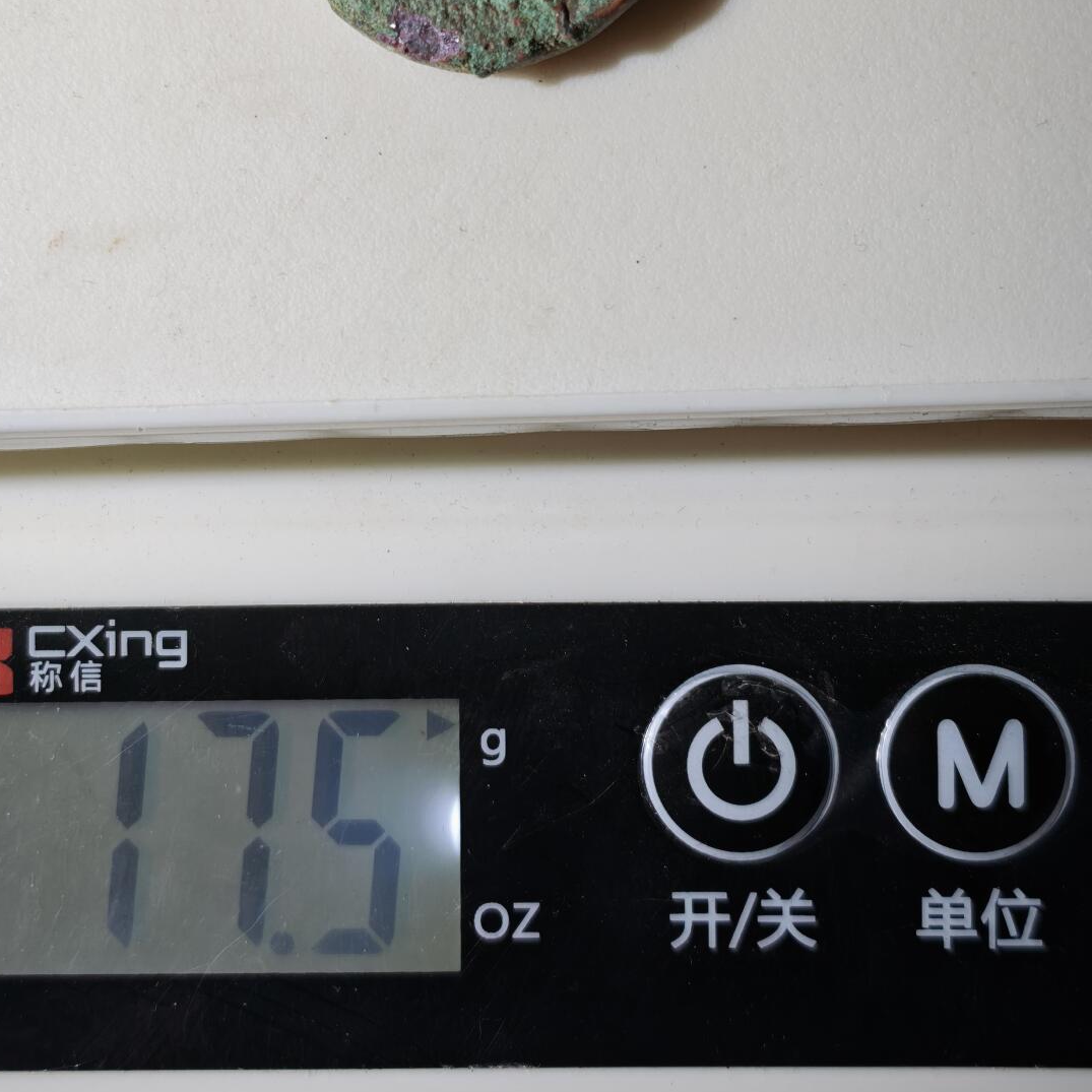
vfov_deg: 23.2
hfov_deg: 23.3
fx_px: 2641
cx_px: 477
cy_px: 339
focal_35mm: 74
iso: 50
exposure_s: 1/350
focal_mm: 5.85
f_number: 1.63
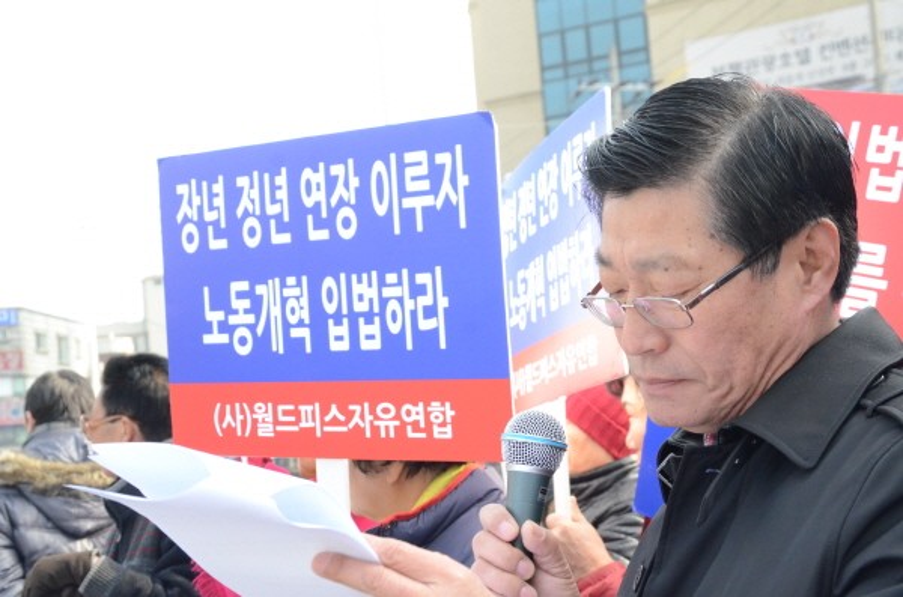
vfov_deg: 22.5
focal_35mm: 60
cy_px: 298
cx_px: 452
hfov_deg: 33.5
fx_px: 1501
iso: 3200
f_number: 9
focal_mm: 40
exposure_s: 1/800
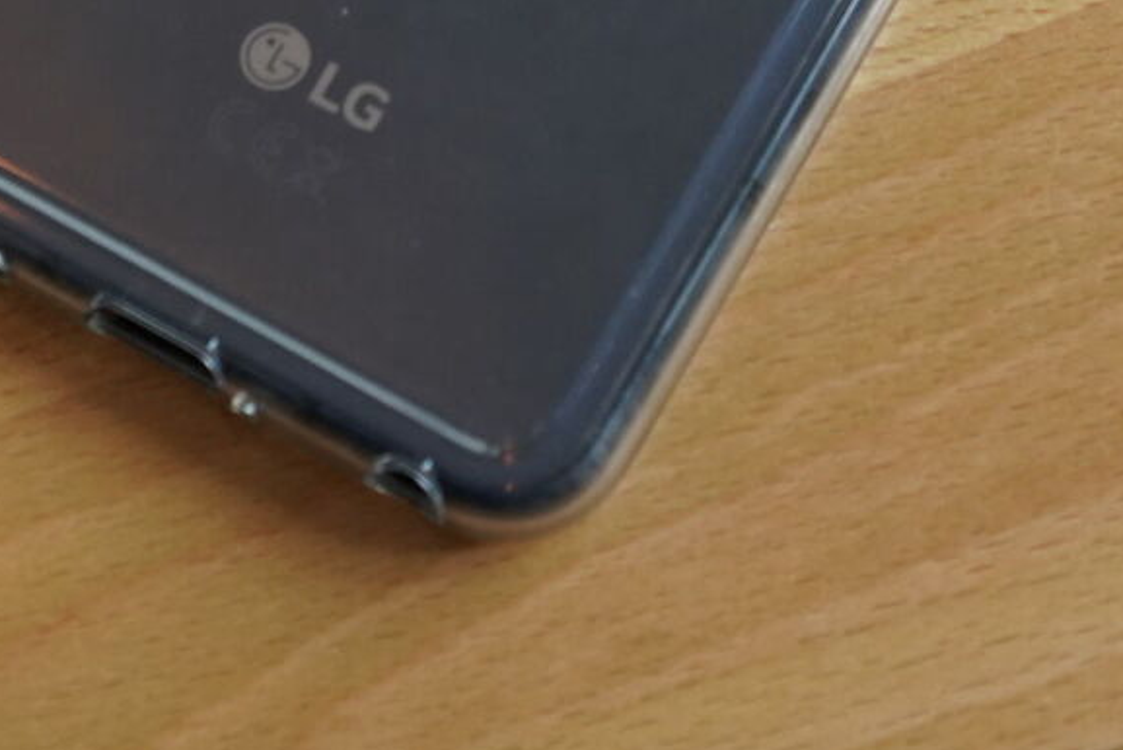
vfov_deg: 7.4
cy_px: -423
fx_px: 5710
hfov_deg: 11.2
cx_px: 611
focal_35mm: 183
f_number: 4.5
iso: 1600
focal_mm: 55
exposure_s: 1/320
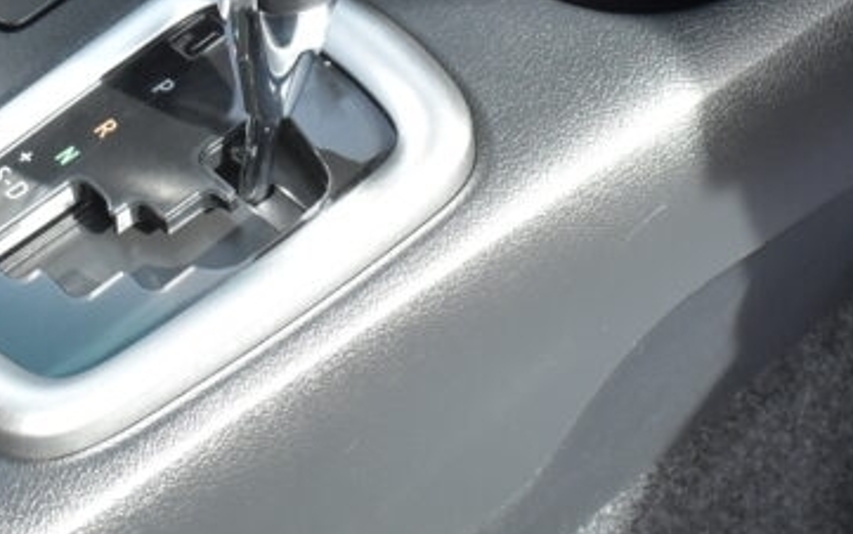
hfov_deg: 26.3
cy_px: 9
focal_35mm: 78
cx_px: 274
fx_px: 1814
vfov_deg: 16.4
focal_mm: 18
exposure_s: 1/1000
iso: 1600
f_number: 3.5
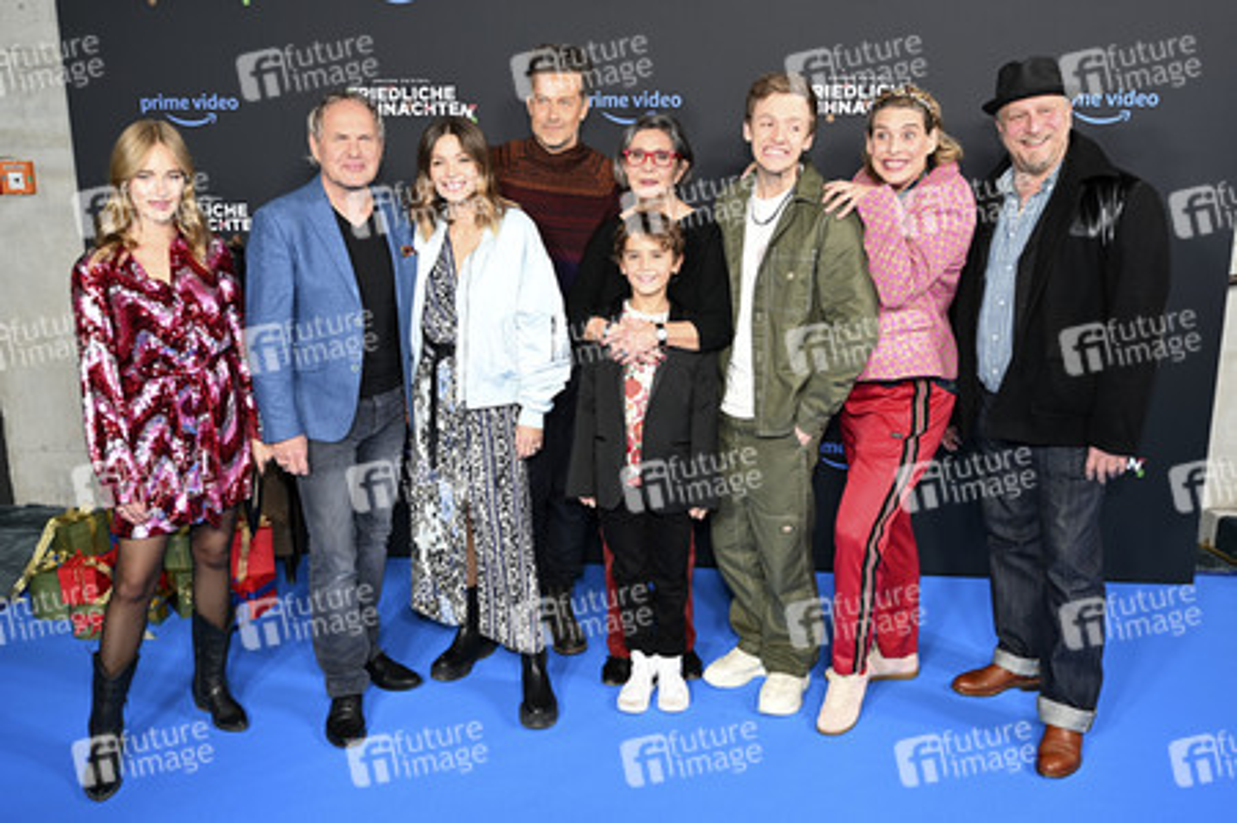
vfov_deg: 42.3
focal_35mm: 31
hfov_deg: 60.3
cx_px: 618
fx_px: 1064
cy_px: 412
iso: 500
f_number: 2.8
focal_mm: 31
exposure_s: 1/125
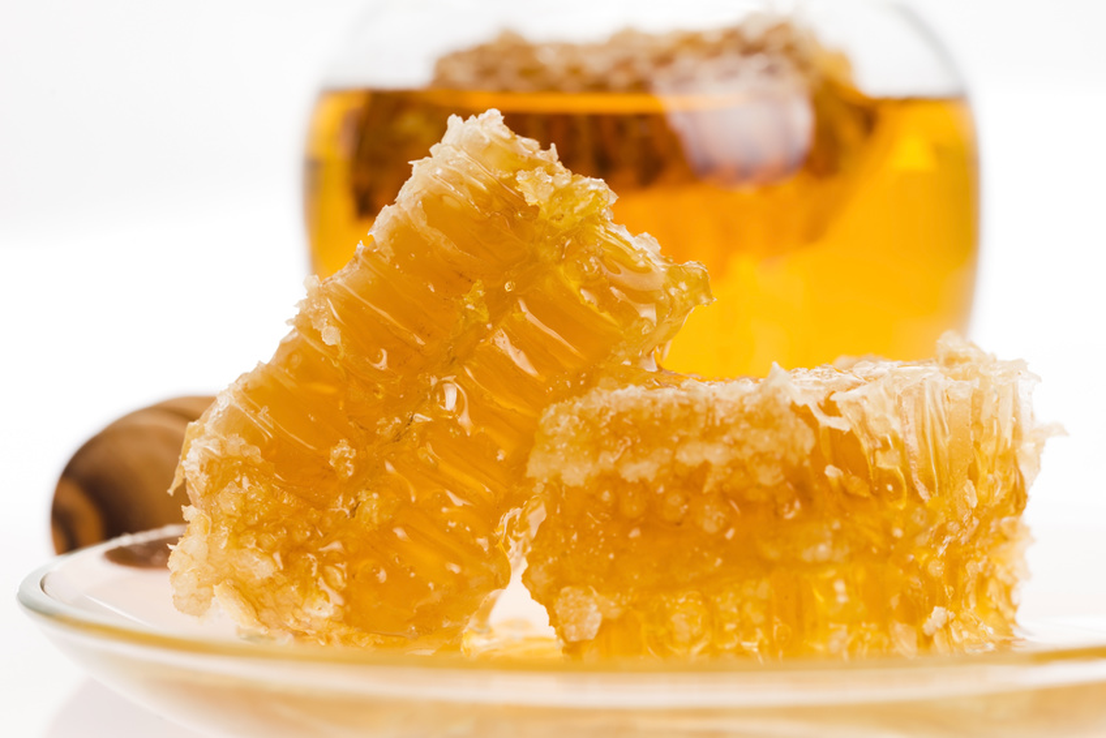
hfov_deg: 19.4
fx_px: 3227
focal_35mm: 105
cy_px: 369
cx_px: 553
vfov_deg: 13.1
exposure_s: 1/30
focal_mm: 105
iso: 100
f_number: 13
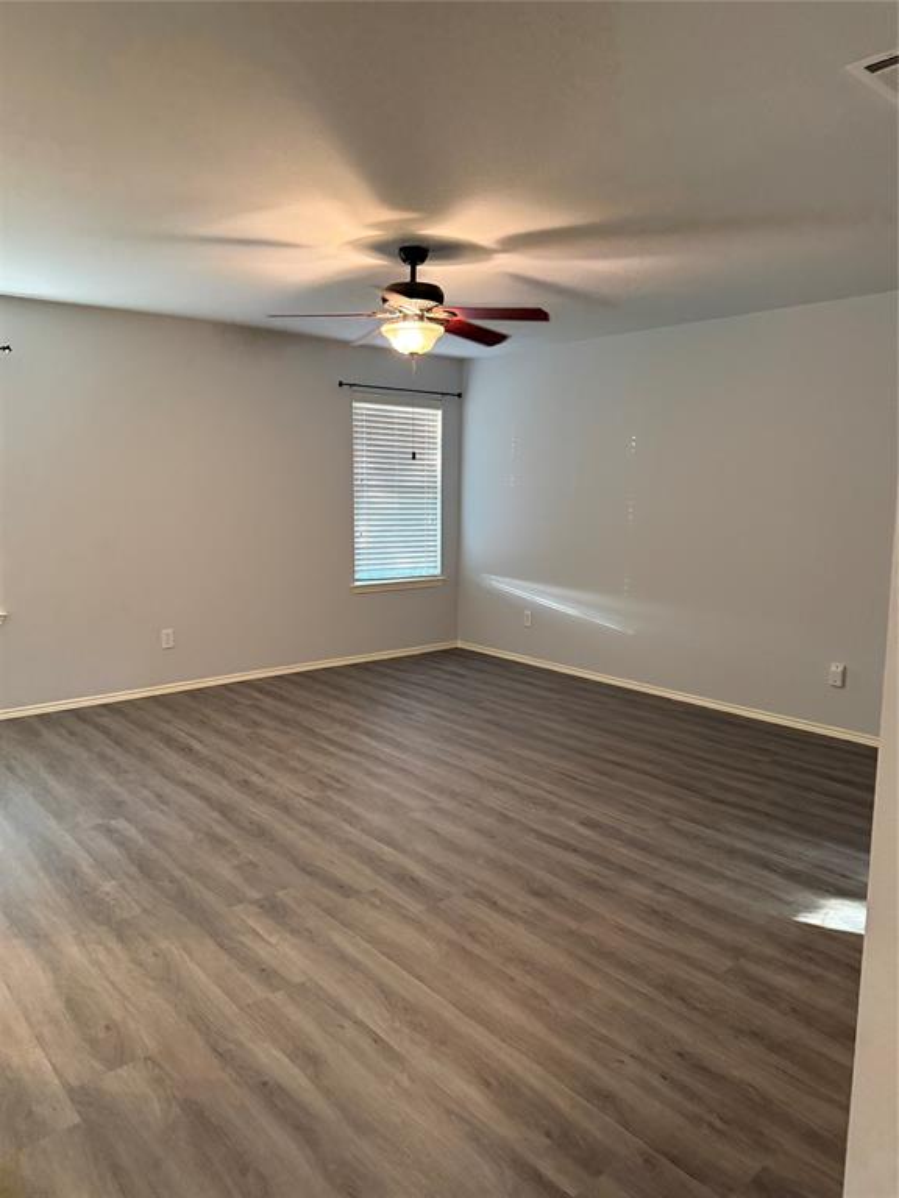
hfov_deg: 56.8
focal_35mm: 24
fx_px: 831
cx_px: 450
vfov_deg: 71.6
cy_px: 599
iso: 640
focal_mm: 6.76
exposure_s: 1/60
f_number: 1.78
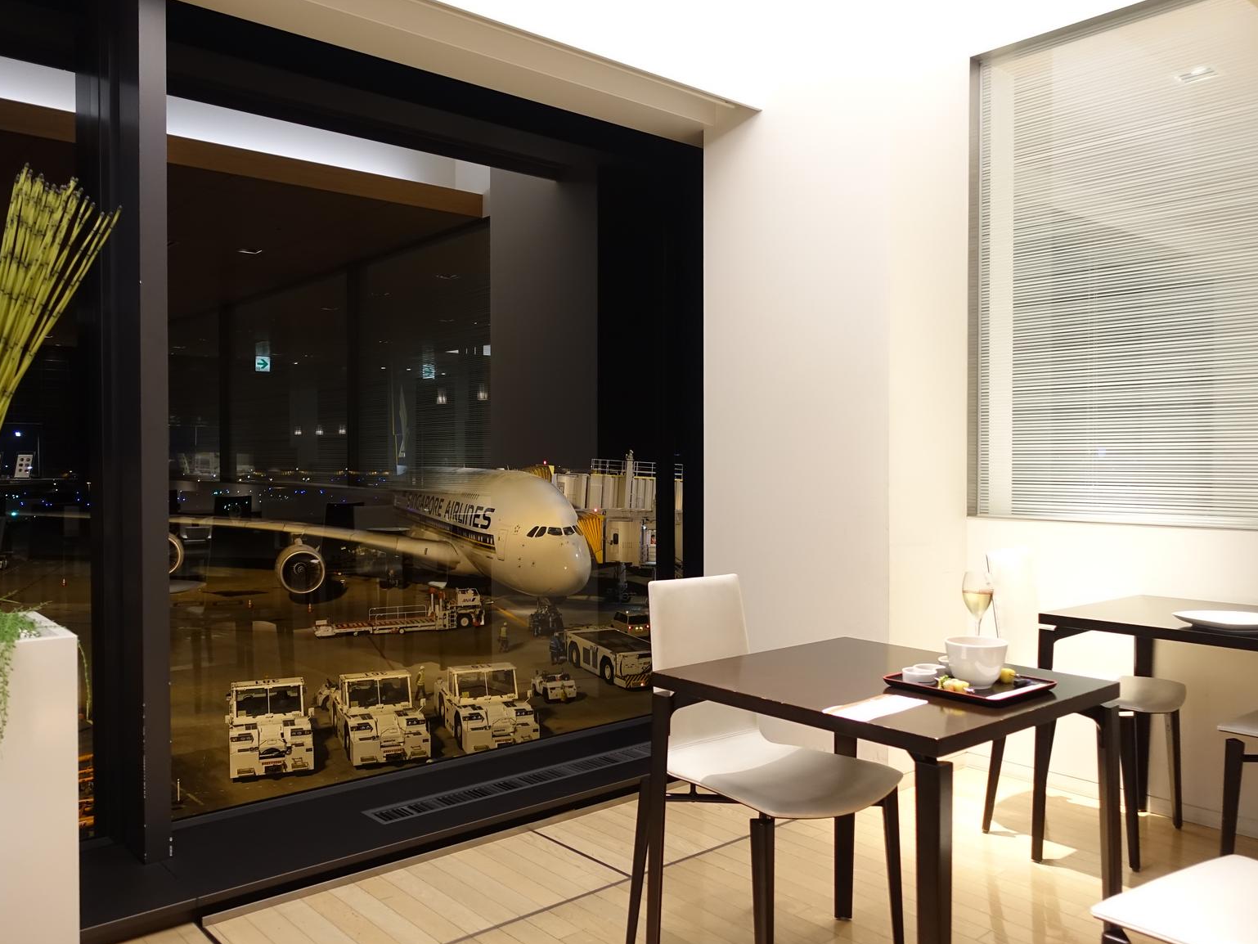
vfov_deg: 51.4
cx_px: 586
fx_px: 981
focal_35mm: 27
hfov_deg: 65.2
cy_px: 476
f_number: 1.8
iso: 500
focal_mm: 8.82
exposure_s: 1/30
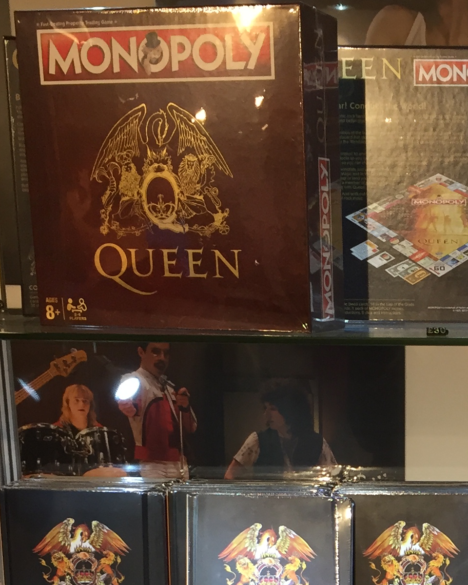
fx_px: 1333
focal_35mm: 77
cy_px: 627
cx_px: 473
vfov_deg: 23.4
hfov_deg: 19.3
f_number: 2.2
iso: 40
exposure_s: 1/33
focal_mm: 4.15
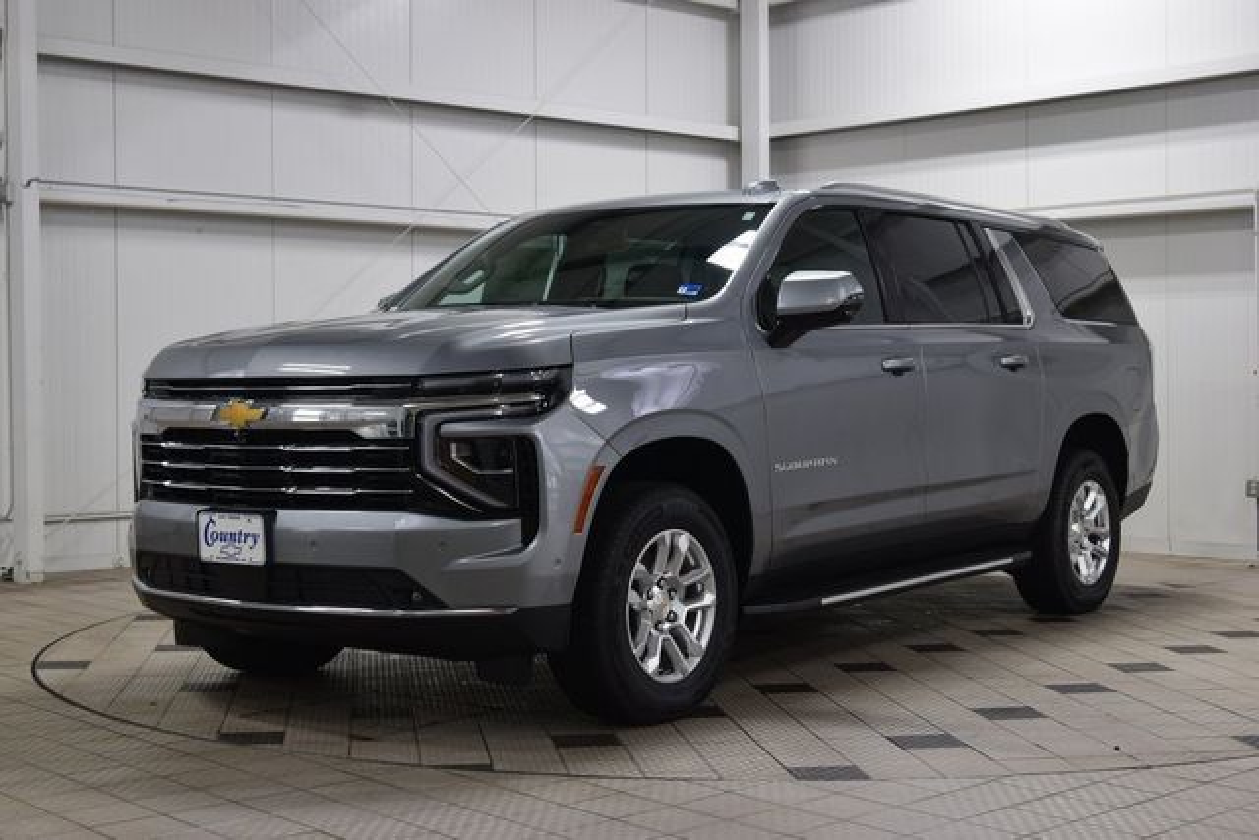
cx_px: 630
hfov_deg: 37.8
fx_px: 1836
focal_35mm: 52
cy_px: 420
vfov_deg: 25.8
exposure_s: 1/20
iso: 400
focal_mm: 35
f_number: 6.3
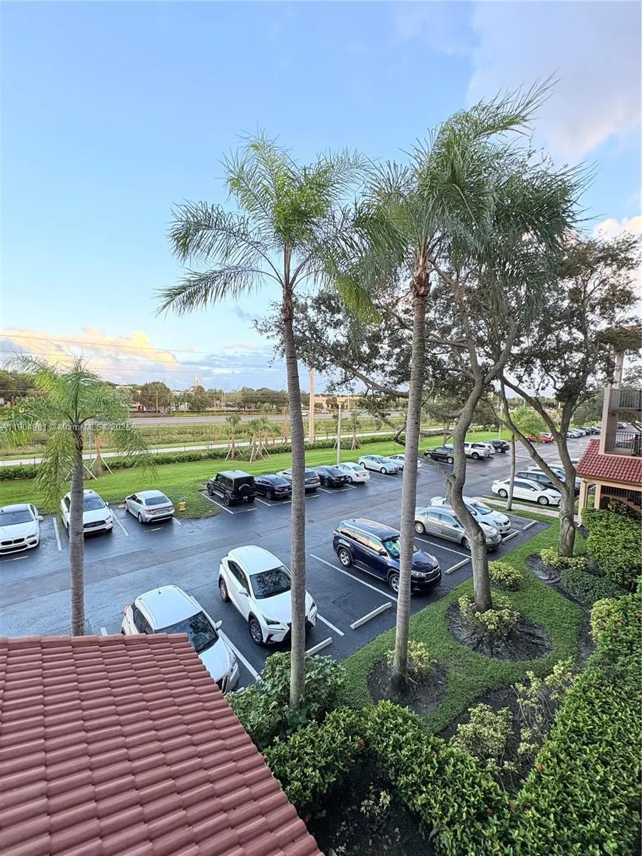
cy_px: 428
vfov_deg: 102.1
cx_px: 321
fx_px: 346
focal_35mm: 14
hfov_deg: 85.7
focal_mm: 2.22
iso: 125
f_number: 2.2
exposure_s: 1/119
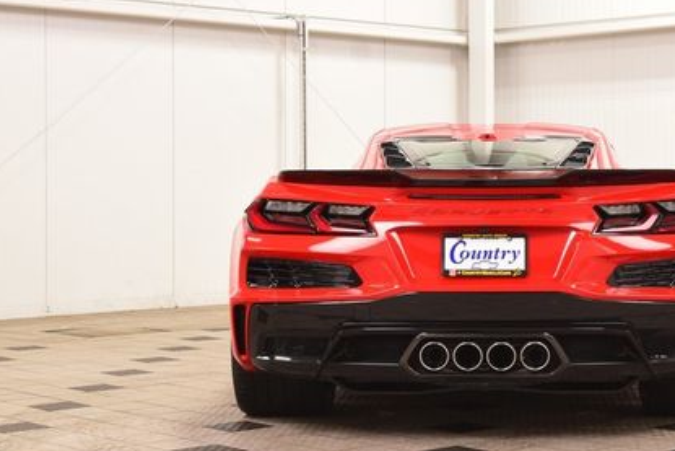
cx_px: 488
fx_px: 1650
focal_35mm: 88
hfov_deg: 22.9
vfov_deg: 15.5
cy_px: 198
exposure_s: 1/30
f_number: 7.1
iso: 1250
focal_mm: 38
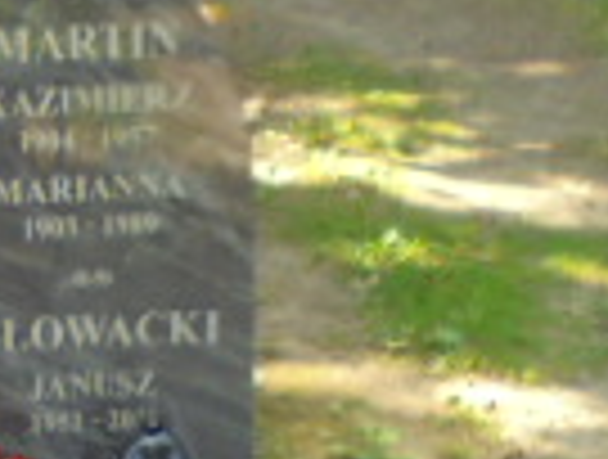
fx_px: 2413
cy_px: 932
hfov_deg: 14.2
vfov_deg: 10.0
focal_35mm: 137
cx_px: 59
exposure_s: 1/100
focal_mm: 5.3
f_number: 3.7
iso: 100
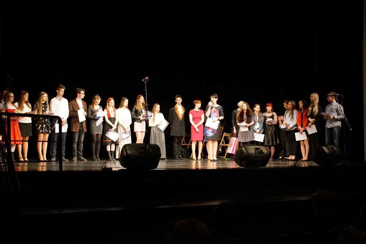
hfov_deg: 37.8
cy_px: 122
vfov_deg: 25.8
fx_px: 534
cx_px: 183
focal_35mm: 52
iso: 2500
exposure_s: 1/60
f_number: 4.5
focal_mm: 35
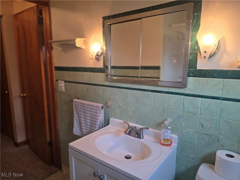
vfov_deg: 58.9
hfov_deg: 73.9
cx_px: 120
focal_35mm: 23
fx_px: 159
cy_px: 90
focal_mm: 6.3
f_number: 1.7
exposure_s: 1/120
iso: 160
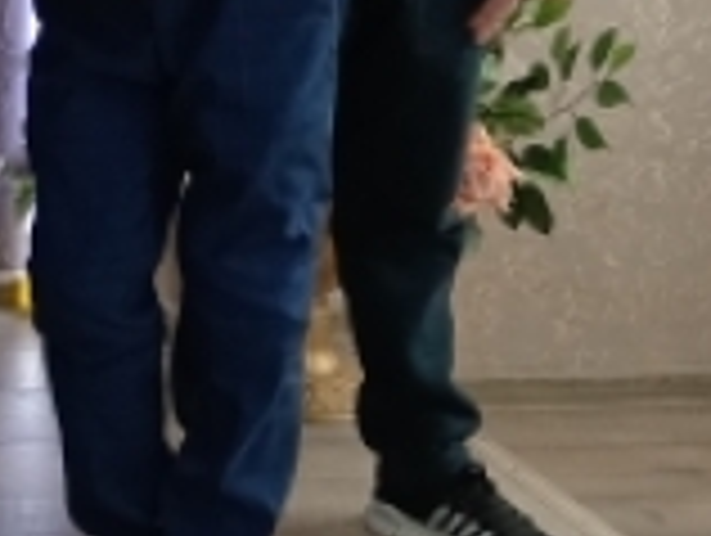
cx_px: -646
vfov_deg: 9.8
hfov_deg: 12.2
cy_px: -417
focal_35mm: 145
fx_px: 2983
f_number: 1.9
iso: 509
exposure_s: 1/50
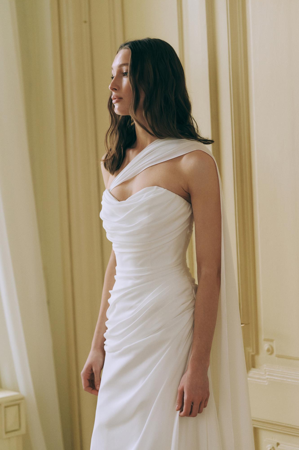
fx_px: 1060
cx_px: 150
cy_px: 225
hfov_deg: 16.1
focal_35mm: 85
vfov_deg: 23.9
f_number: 2
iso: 640
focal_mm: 85
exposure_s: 1/640
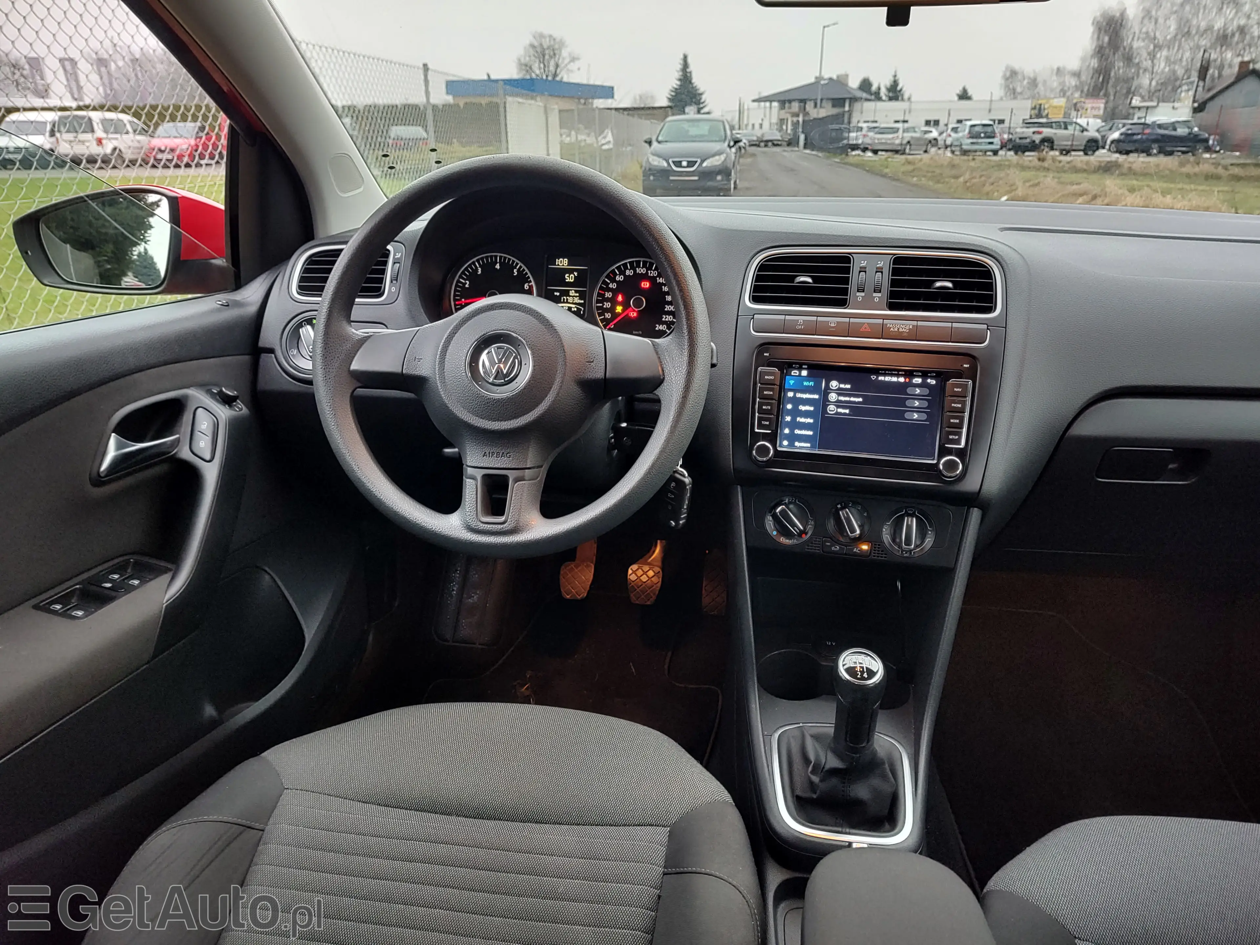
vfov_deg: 58.9
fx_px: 837
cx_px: 630
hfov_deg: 73.9
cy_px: 472
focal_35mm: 23
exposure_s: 1/50
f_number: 1.8
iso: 241
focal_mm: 5.56
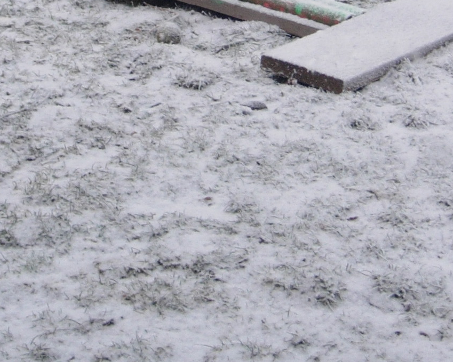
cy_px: -146
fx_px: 2038
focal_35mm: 152
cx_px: 198
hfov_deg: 12.7
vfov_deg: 9.9
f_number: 3.2
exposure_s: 1/132
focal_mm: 10.6
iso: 64
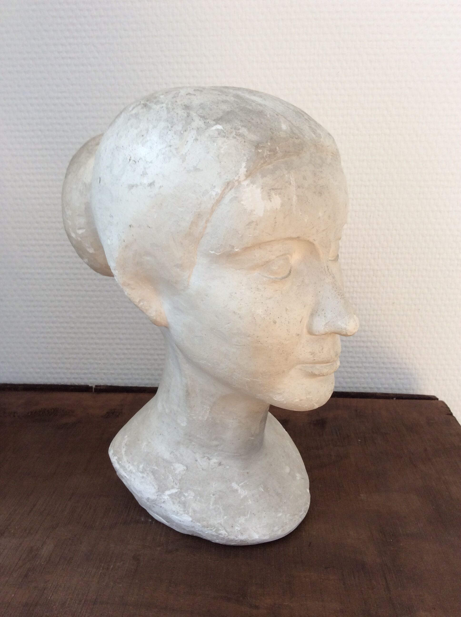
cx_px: 230
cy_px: 308
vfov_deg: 56.9
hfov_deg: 44.1
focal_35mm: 32
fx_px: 570
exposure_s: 1/33
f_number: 2.4
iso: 40
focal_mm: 3.3
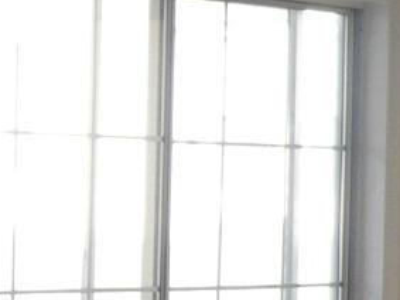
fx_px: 2287
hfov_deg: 9.5
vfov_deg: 7.5
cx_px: -338
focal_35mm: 198
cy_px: 325
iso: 100
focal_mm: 5.8
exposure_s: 1/60
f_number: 2.8
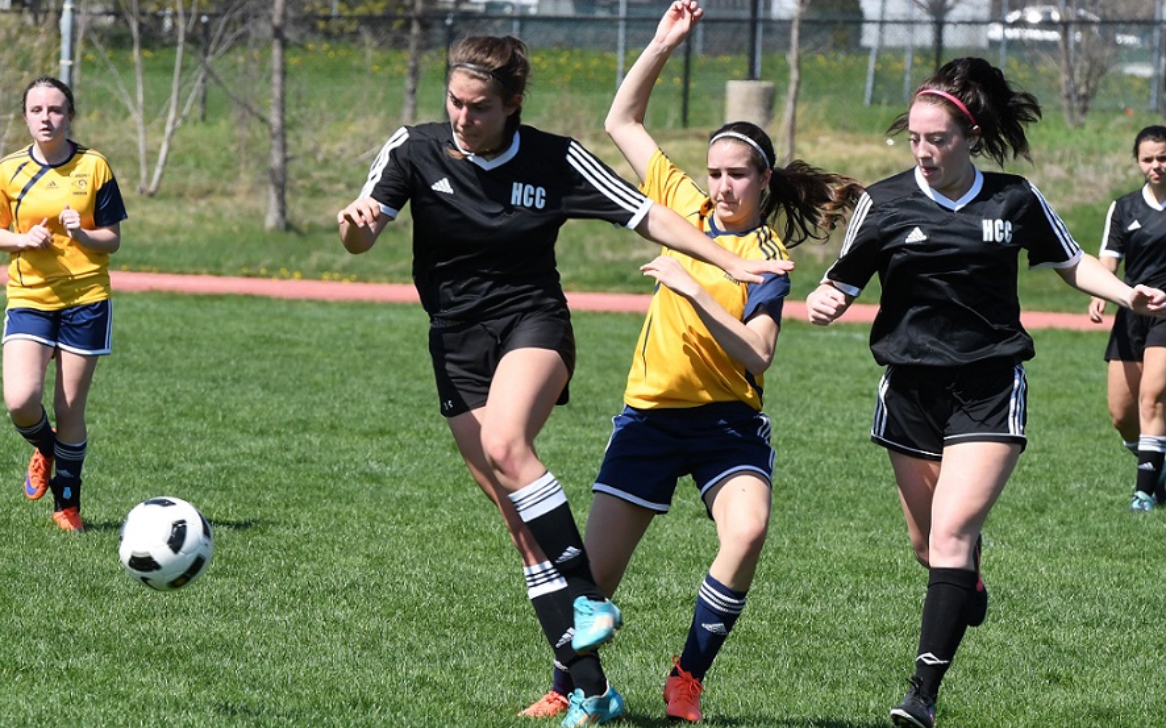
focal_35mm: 307
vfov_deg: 4.3
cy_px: 375
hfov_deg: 6.8
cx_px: 584
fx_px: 9752
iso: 500
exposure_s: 1/1000
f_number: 9
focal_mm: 200
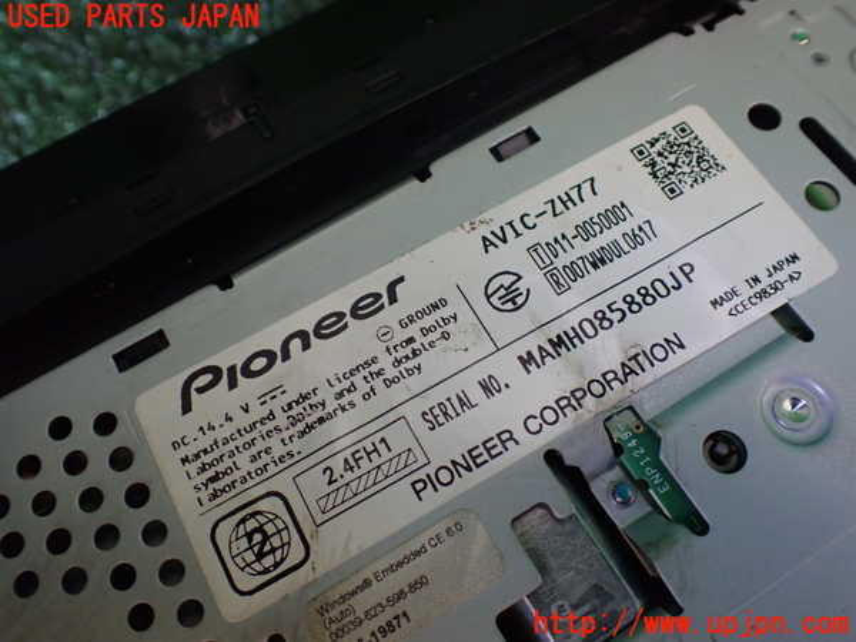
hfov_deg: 60.0
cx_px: 428
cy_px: 321
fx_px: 742
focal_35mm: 30
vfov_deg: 46.8
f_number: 2.3
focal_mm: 5.4
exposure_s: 1/125
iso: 800
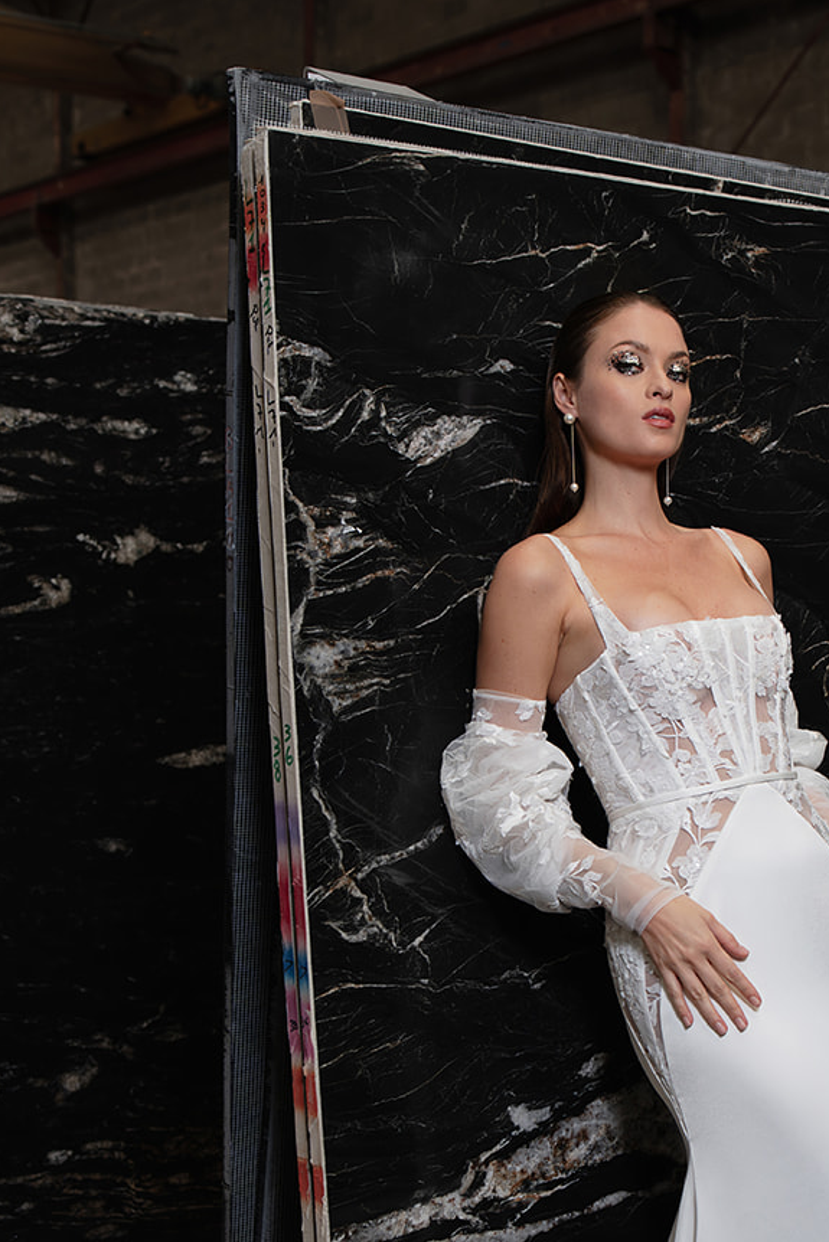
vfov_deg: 30.7
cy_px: 839
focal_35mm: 65
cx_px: 567
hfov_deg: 20.8
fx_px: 2244
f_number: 4
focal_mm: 35
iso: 500
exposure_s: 1/250
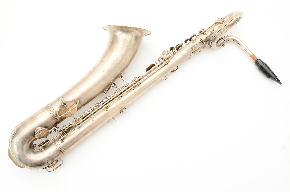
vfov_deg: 35.3
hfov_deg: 51.4
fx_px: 301
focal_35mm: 38
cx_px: 145
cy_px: 96
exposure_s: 1/80
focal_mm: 25
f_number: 10
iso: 320
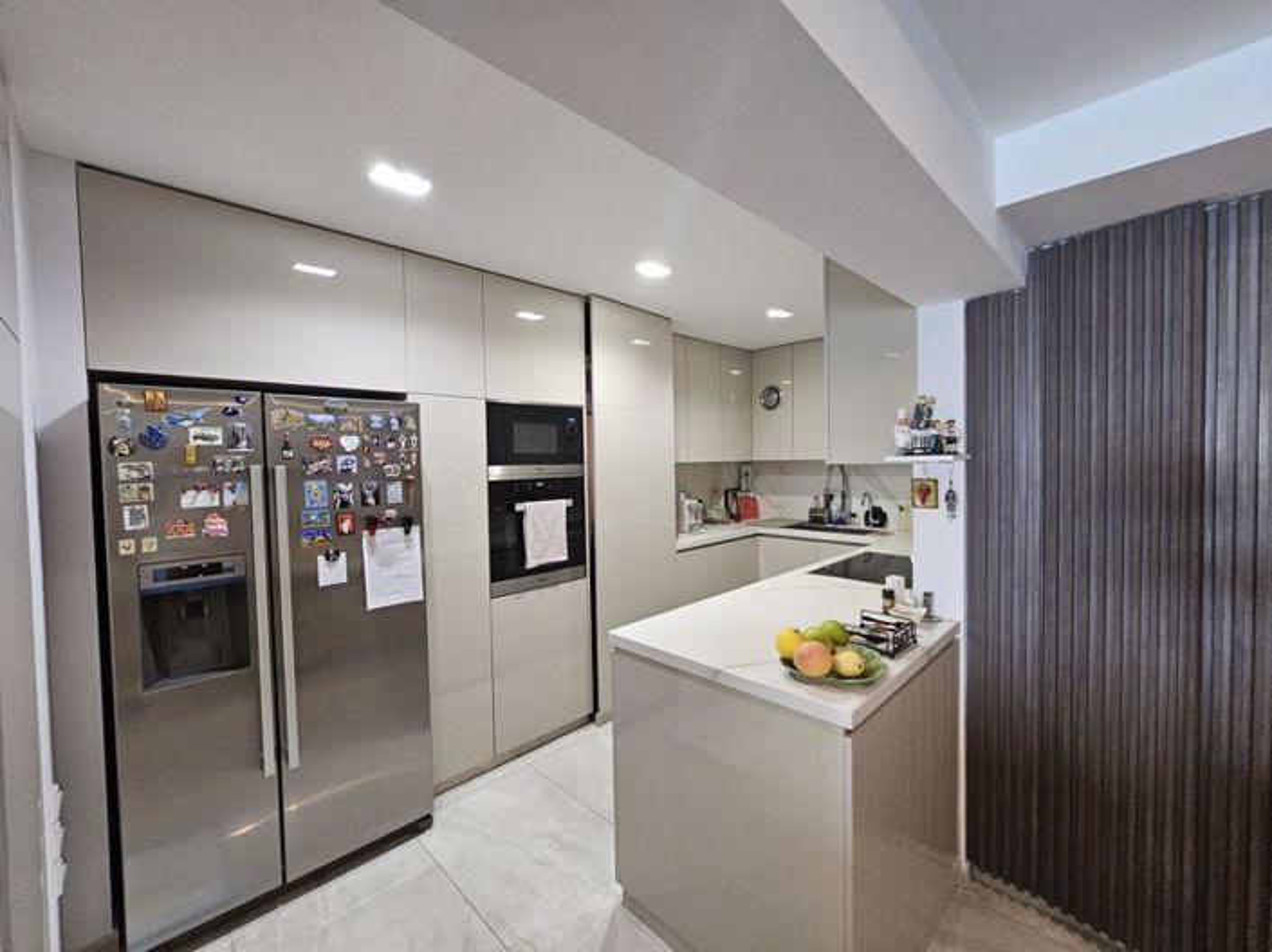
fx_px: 477
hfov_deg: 106.2
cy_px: 476
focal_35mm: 13
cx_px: 636
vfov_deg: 89.9
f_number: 2.2
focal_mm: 2.2
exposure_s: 1/100
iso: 500
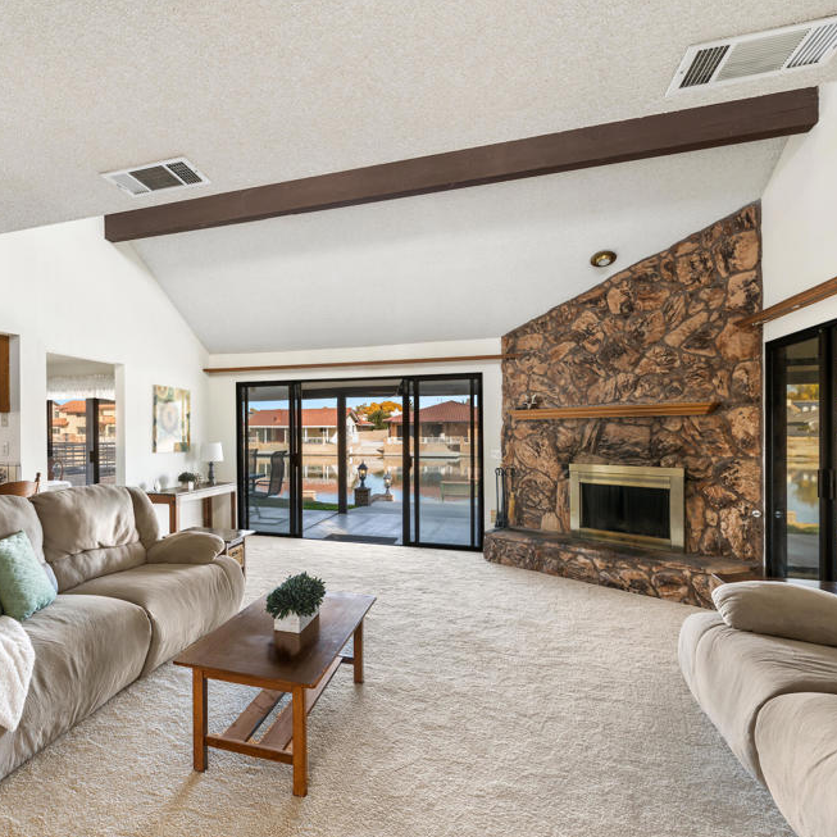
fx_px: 547
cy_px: 433
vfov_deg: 74.8
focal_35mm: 20
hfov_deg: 71.9
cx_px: 260
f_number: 10
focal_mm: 15
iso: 64
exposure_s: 1/40
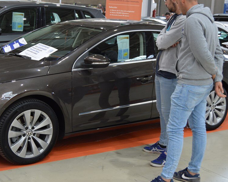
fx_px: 391
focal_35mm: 58
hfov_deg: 32.3
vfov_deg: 26.1
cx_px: 86
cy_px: 64
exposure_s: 1/60
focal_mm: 26
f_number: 4
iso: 500
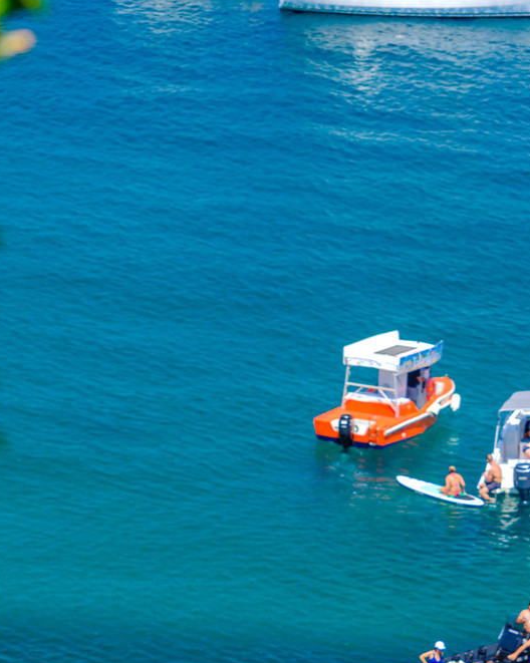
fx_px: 4887
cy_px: 909
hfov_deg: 6.2
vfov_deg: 7.7
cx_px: 569
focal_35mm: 249
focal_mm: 100
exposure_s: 1/50
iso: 200
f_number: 7.1
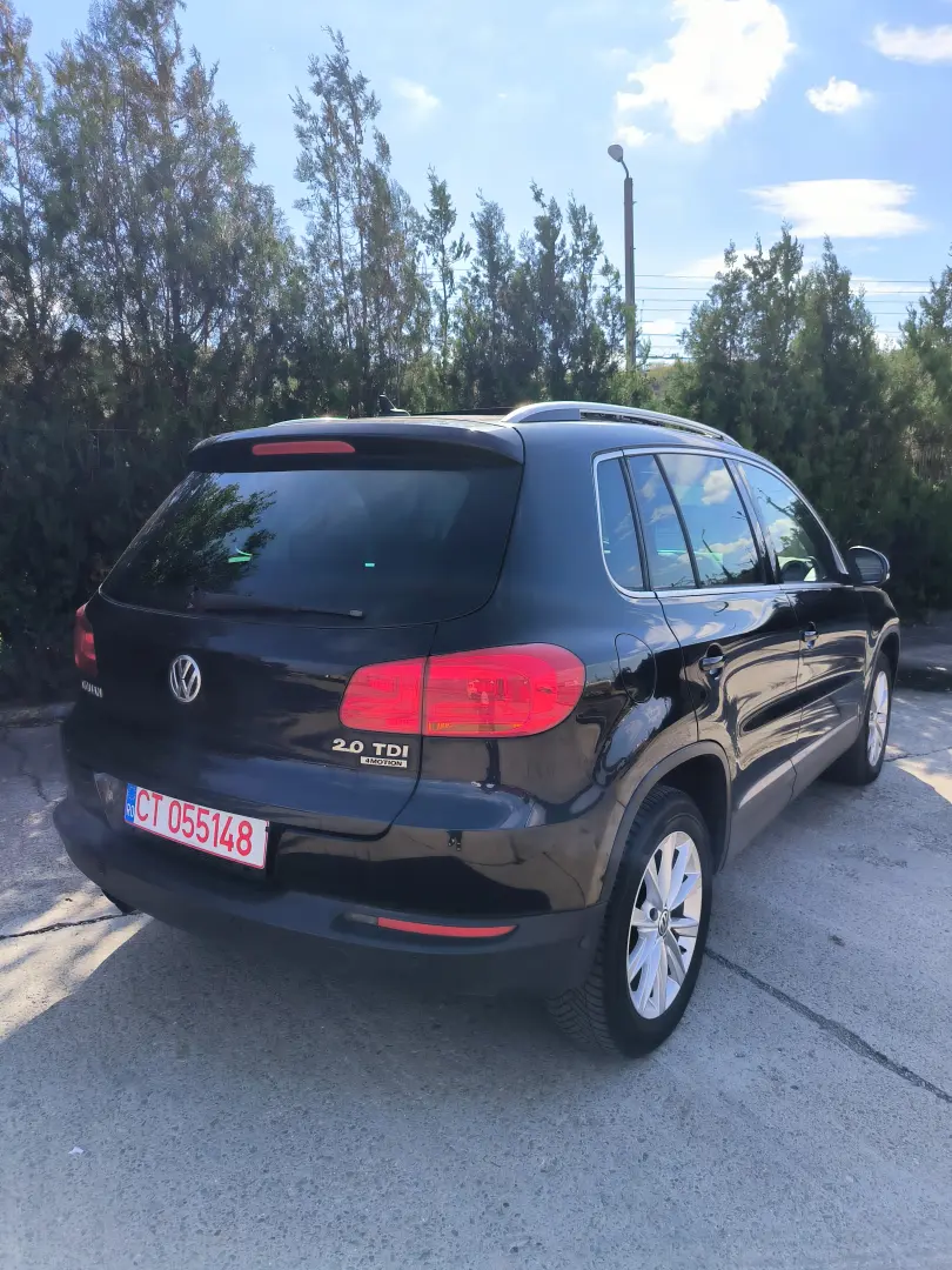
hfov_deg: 56.8
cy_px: 635
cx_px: 476
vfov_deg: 71.6
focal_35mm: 24
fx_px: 880
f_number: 1.7
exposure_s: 1/567
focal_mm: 5.24
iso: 50
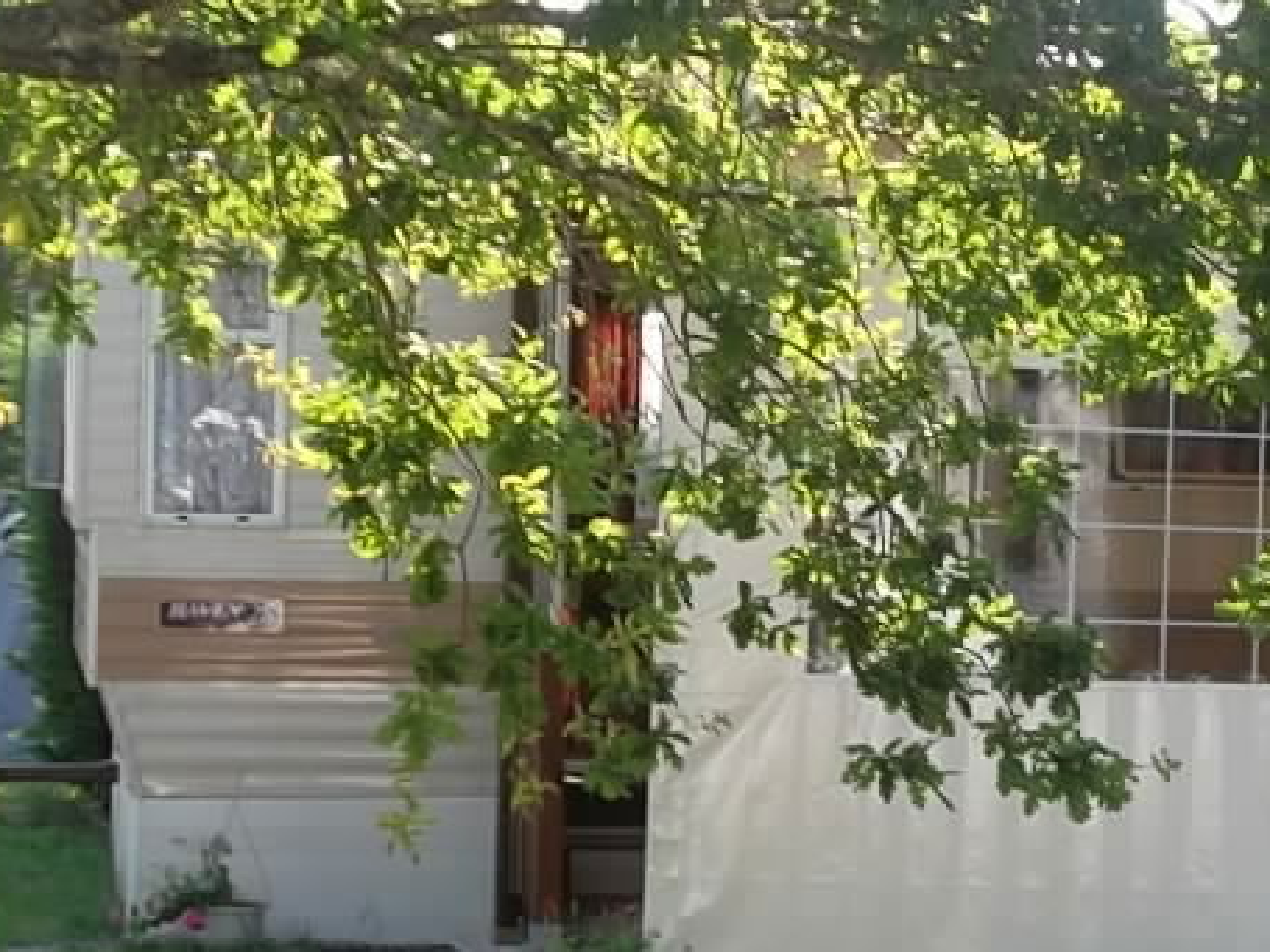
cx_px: 991
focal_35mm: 99
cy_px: 558
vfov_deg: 14.9
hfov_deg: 19.7
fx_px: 3631
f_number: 4.5
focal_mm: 7.8
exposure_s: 1/90
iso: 80
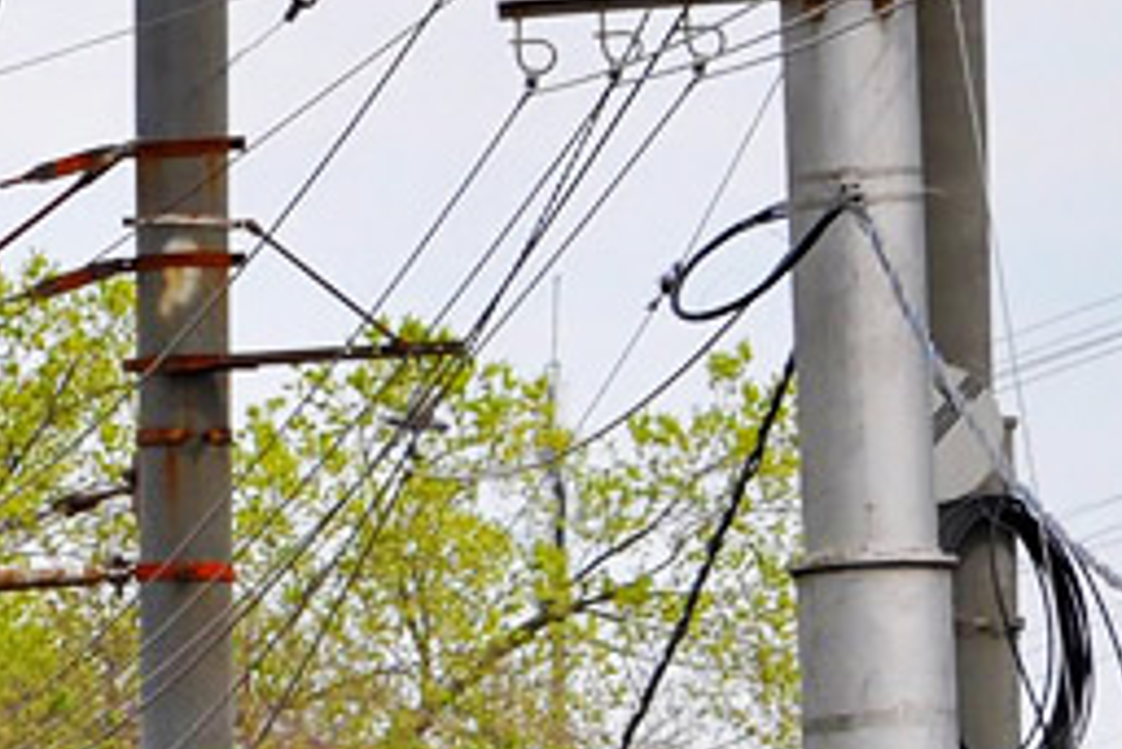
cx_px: -1337
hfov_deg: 2.6
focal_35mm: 800
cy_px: 1345
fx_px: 24932
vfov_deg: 1.7
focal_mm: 105
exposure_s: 1/400
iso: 200
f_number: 7.1
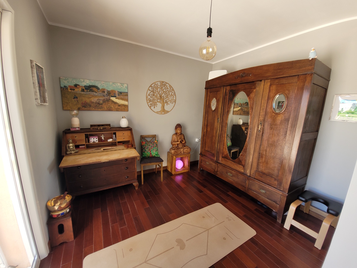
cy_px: 134
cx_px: 178
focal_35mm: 13
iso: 50
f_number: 2.2
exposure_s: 1/50
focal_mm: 1.74
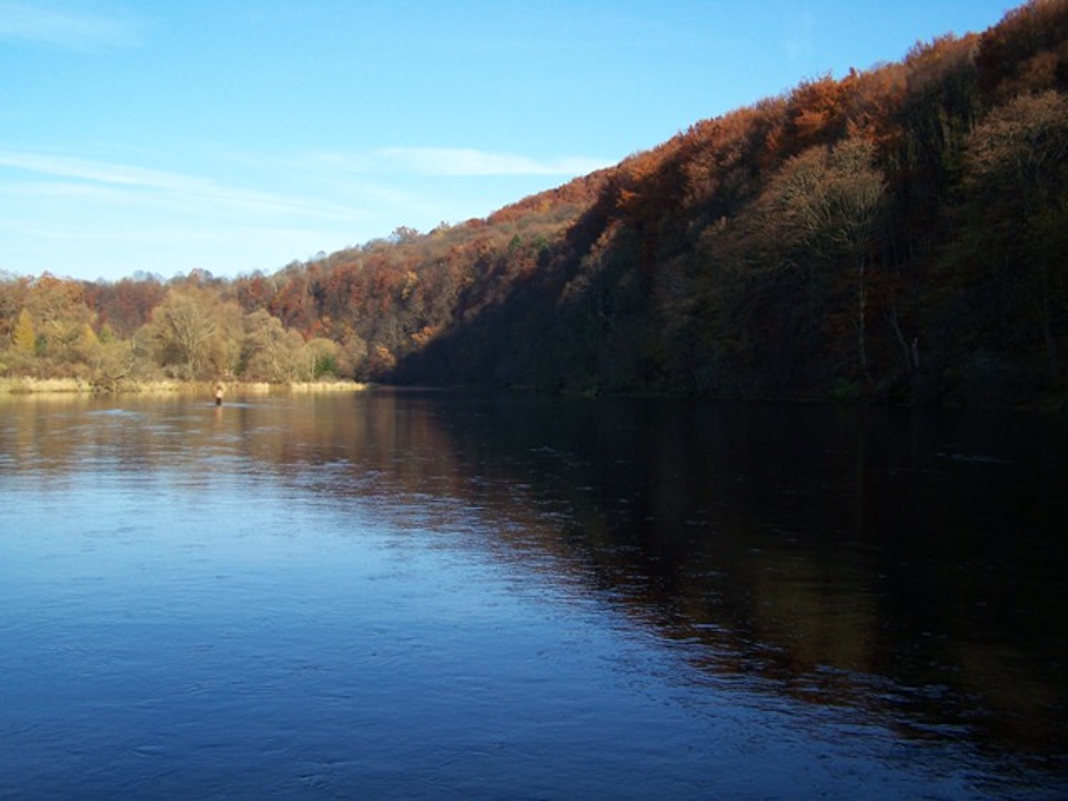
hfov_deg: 49.0
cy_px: 400
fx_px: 1172
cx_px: 534
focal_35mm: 38
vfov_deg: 37.7
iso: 80
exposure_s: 1/640
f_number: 2.8
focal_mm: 6.3
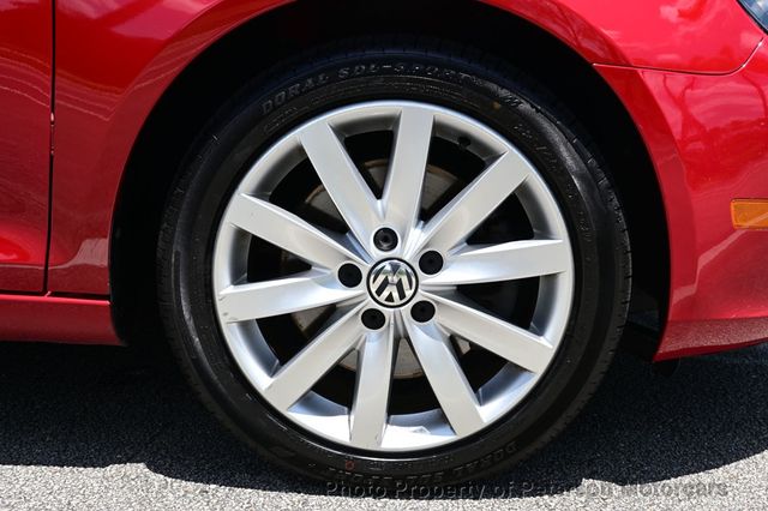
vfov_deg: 30.8
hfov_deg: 45.0
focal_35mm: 44
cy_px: 256
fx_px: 927
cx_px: 384
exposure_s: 1/200
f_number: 7.1
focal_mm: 29
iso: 100
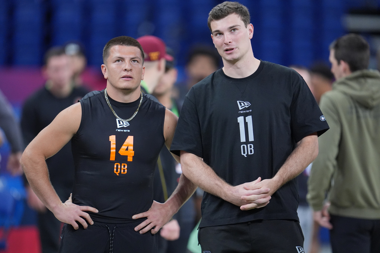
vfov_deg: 3.4
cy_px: 126
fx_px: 4242
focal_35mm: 402
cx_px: 189
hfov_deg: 5.1
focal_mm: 400
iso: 3200
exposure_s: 1/2000
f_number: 2.8
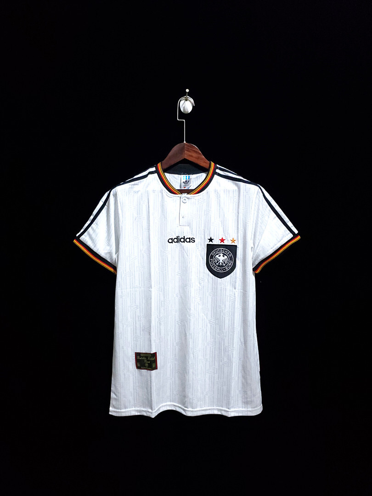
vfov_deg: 67.3
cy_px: 248
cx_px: 186
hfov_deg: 53.1
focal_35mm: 26
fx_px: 373
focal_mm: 4.3
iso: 500
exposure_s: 1/30
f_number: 1.5
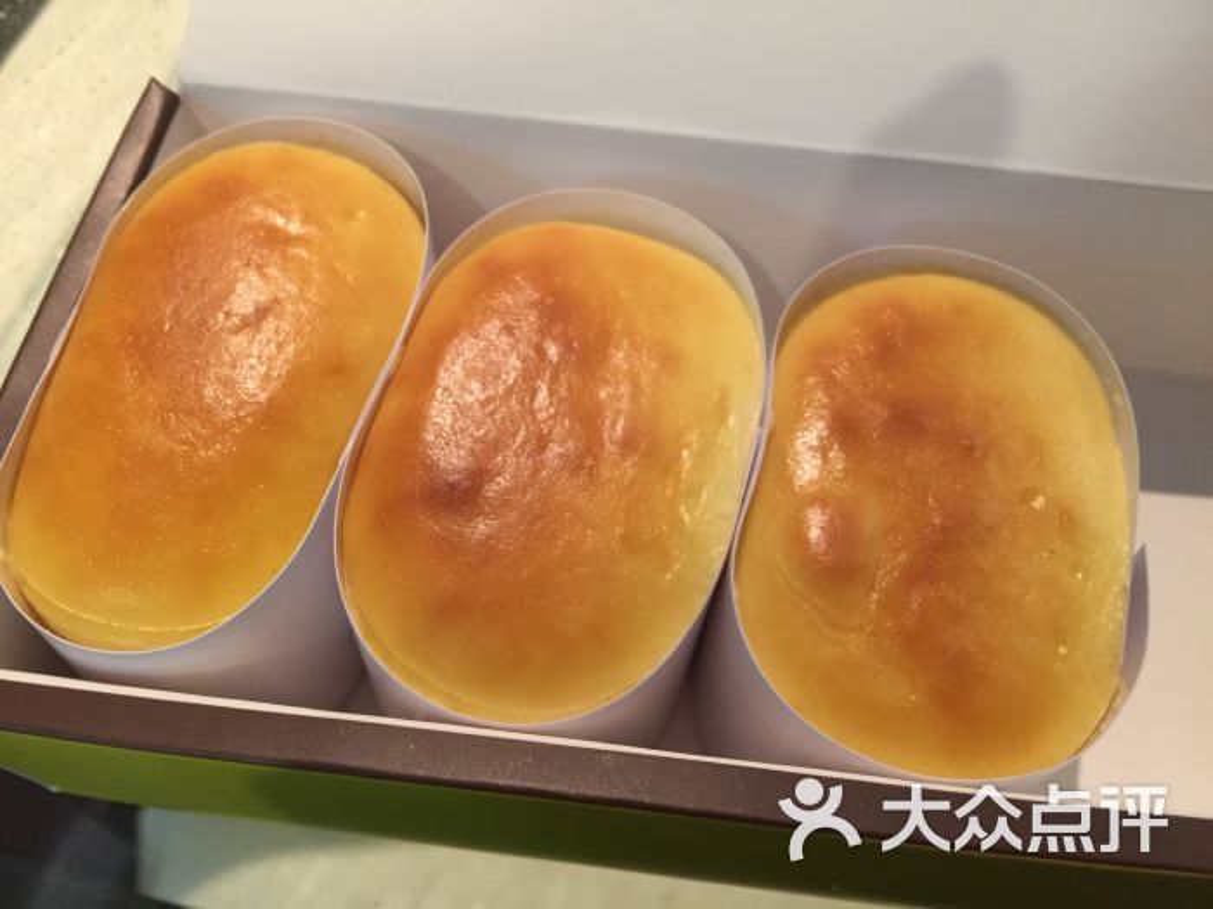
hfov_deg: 61.7
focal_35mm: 29
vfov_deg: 48.2
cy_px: 454
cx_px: 606
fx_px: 1016
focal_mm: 4.15
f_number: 2.2
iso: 125
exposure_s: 1/8
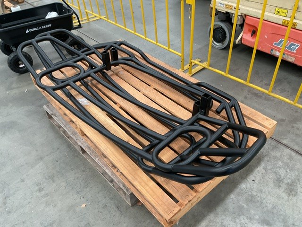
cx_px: 151
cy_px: 114
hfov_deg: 61.7
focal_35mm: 29
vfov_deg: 48.2
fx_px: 253
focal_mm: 3
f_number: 1.8
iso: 50
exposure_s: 1/60
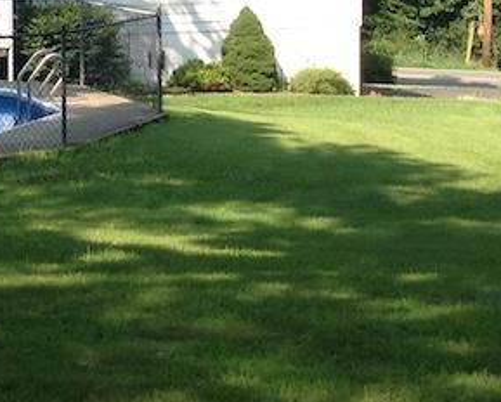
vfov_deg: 12.0
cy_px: 38
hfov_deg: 15.0
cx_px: 198
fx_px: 1901
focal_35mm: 128
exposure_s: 1/341
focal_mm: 3.3
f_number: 2.4
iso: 32
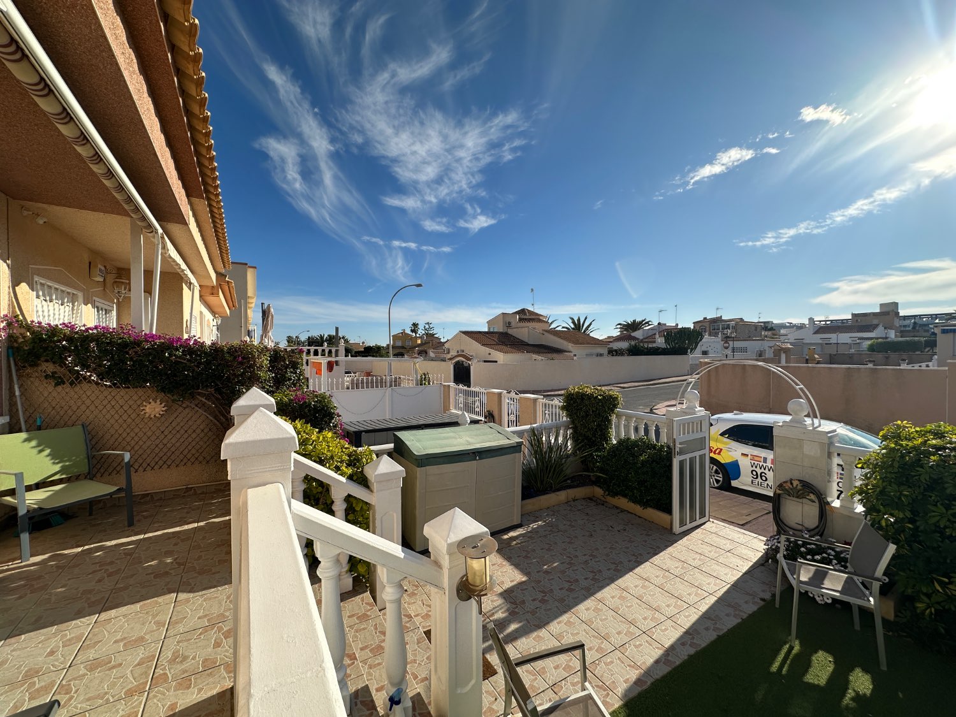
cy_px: 358
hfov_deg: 102.1
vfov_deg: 85.7
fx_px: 387
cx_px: 478
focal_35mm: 14
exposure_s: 1/1770
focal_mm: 2.22
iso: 40
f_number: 2.2
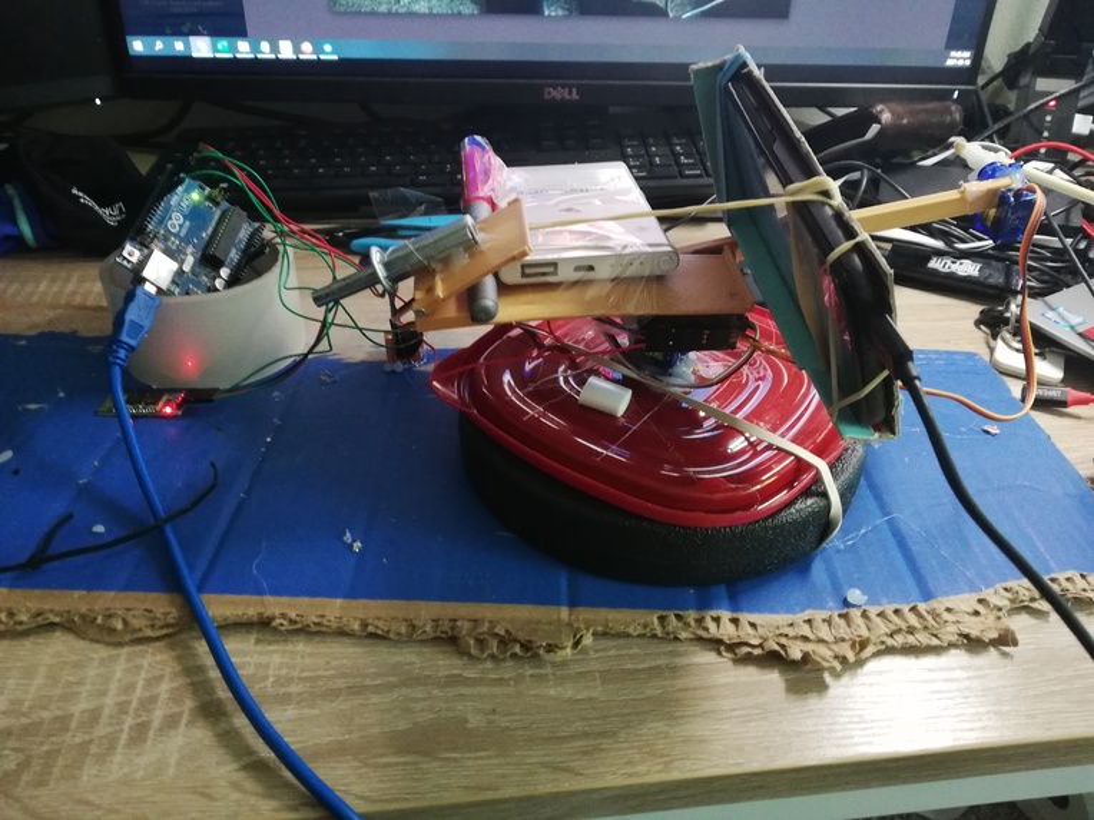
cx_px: 547
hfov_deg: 67.3
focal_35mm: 26
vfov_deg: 53.1
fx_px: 822
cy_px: 410
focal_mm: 3.81
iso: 640
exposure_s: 1/16.7
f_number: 2.2
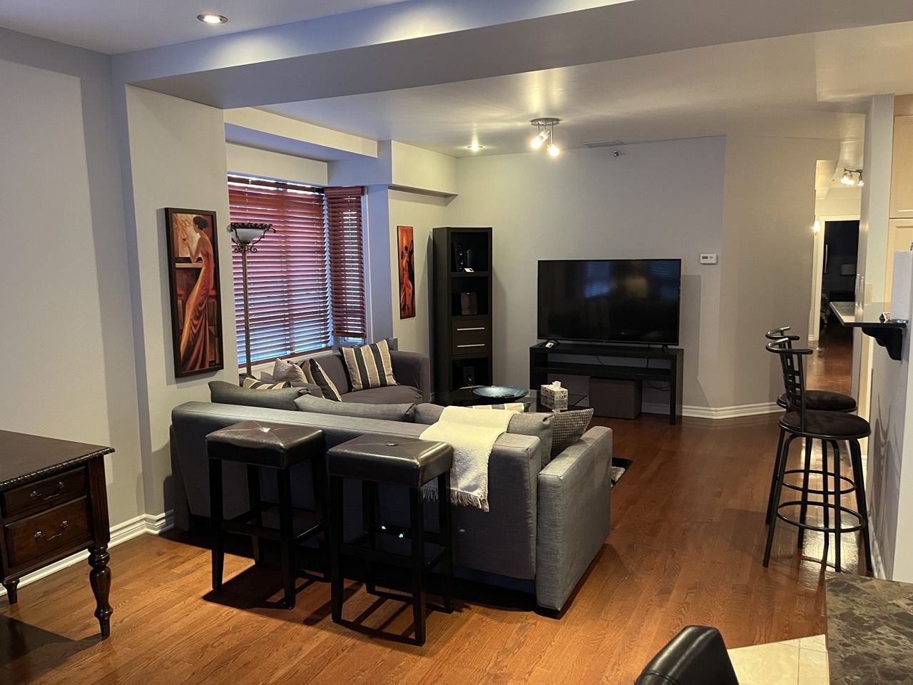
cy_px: 342
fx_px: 686
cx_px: 456
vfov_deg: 53.1
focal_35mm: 26
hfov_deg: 67.3
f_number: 1.6
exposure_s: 1/60
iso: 320
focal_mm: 5.1
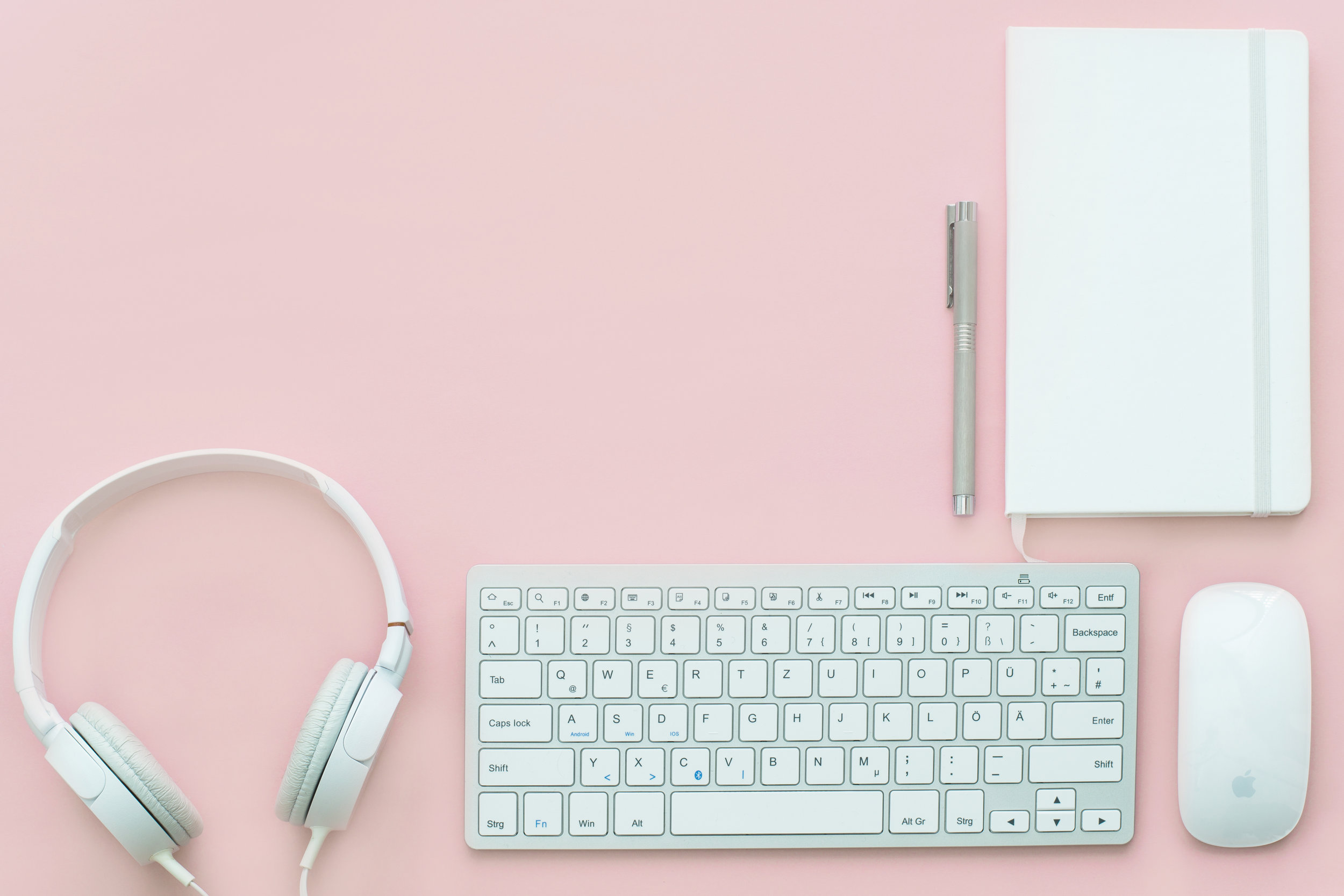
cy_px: 448
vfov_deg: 18.2
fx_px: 2800
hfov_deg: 27.0
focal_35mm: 75
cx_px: 672
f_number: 9
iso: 100
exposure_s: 4
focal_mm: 50
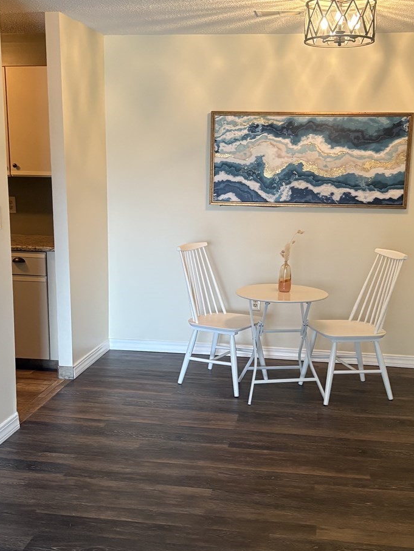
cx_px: 207
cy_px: 300
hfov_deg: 32.9
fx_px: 702
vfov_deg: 42.9
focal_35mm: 44
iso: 250
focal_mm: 5.96
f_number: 1.6
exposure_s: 1/60
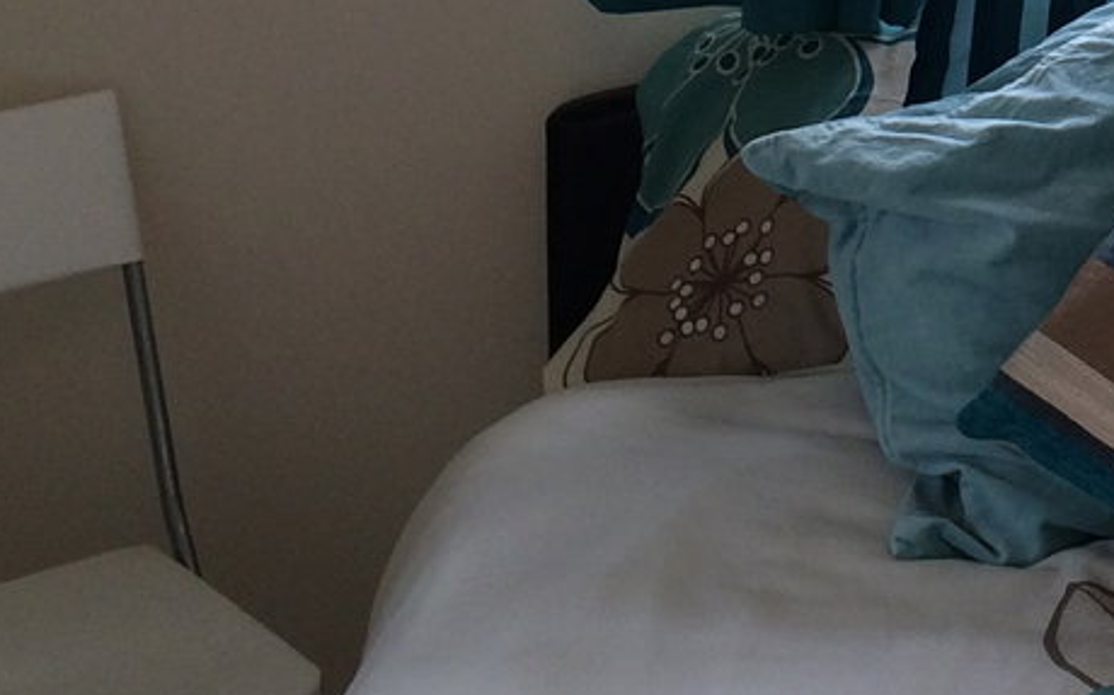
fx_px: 3247
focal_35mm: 107
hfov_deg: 18.2
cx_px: 1419
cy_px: -511
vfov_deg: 11.4
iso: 40
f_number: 2.2
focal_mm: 4.15
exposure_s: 1/60
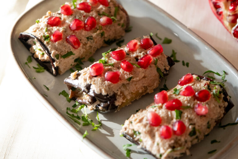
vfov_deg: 14.4
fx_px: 628
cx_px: 119
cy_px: 80
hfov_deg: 21.5
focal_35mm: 95
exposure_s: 1/125
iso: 1000
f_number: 4
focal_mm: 63
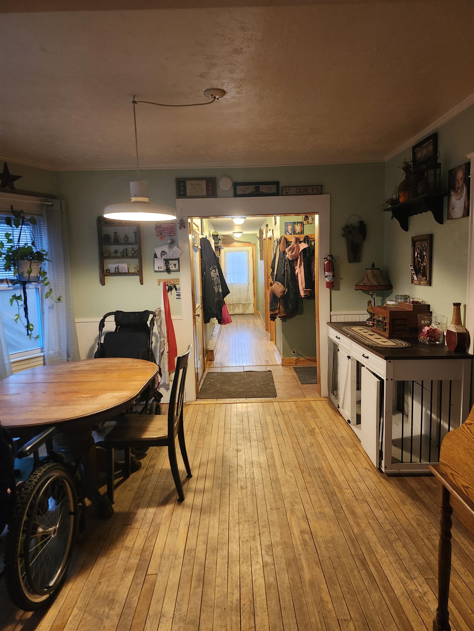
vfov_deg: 73.9
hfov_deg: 58.9
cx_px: 237
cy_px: 316
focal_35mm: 23
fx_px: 420
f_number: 1.8
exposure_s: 1/60
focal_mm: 5.54
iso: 640
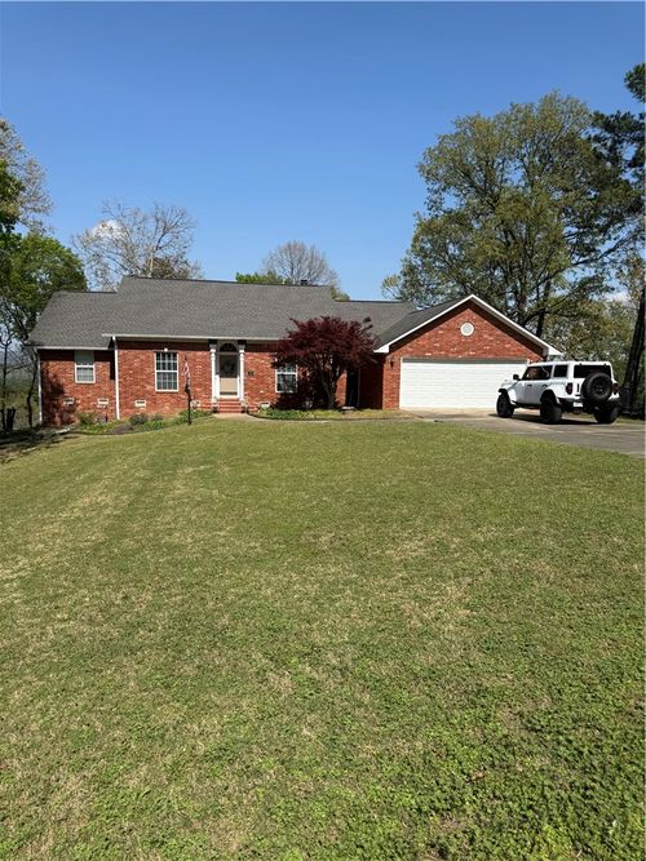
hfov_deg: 56.8
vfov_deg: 71.6
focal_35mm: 24
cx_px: 323
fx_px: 597
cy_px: 430
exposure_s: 1/4975
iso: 80
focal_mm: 6.76
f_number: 1.78
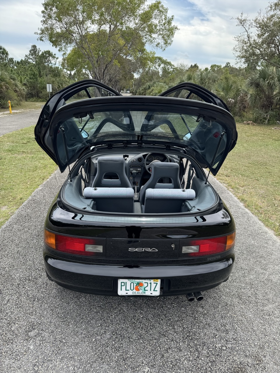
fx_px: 259
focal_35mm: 24
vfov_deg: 71.6
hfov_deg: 56.8
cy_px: 186
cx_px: 140
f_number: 1.78
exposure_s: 1/1395
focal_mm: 6.76
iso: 80
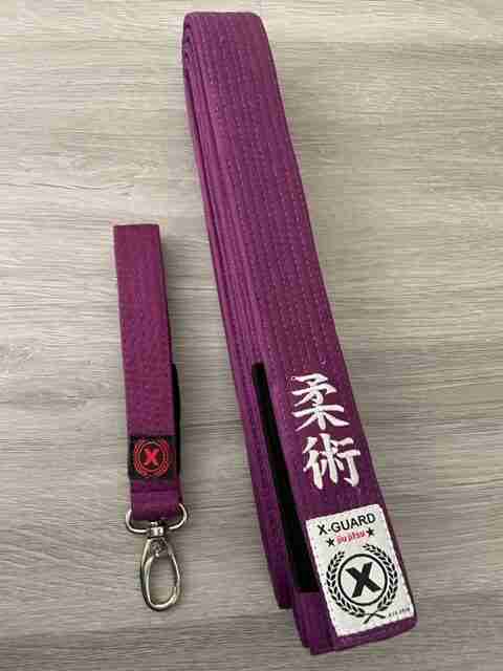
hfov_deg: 53.1
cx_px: 252
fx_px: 504
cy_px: 336
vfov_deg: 67.3
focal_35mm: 26
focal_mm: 4.2
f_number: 1.6
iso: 400
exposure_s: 1/60
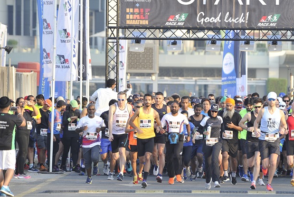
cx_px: 222
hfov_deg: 4.8
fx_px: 3515
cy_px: 93
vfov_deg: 3.2
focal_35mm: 430
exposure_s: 1/500
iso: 800
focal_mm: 260
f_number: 5.3
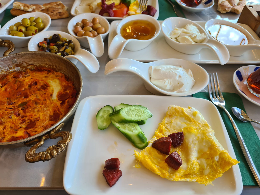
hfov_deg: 67.3
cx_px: 130
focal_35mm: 26
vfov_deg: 53.1
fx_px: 195
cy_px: 98
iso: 80
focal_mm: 5.4
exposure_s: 1/100
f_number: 1.8
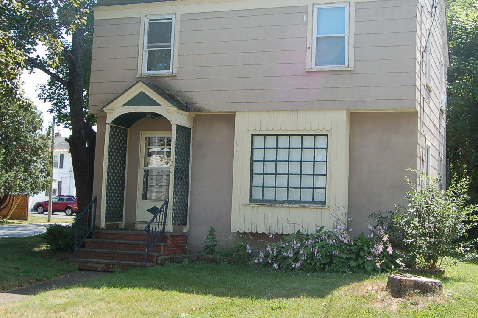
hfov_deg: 41.0
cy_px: 125
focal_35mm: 48
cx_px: 282
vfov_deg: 28.0
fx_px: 637
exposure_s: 1/200
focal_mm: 24
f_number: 10
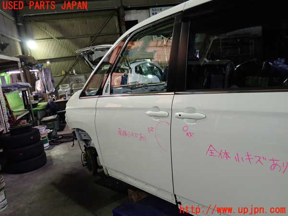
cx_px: 144
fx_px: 250
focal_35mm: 30
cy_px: 108
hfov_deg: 60.0
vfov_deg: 46.8
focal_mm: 5.4
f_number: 2.3
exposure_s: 1/30
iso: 250
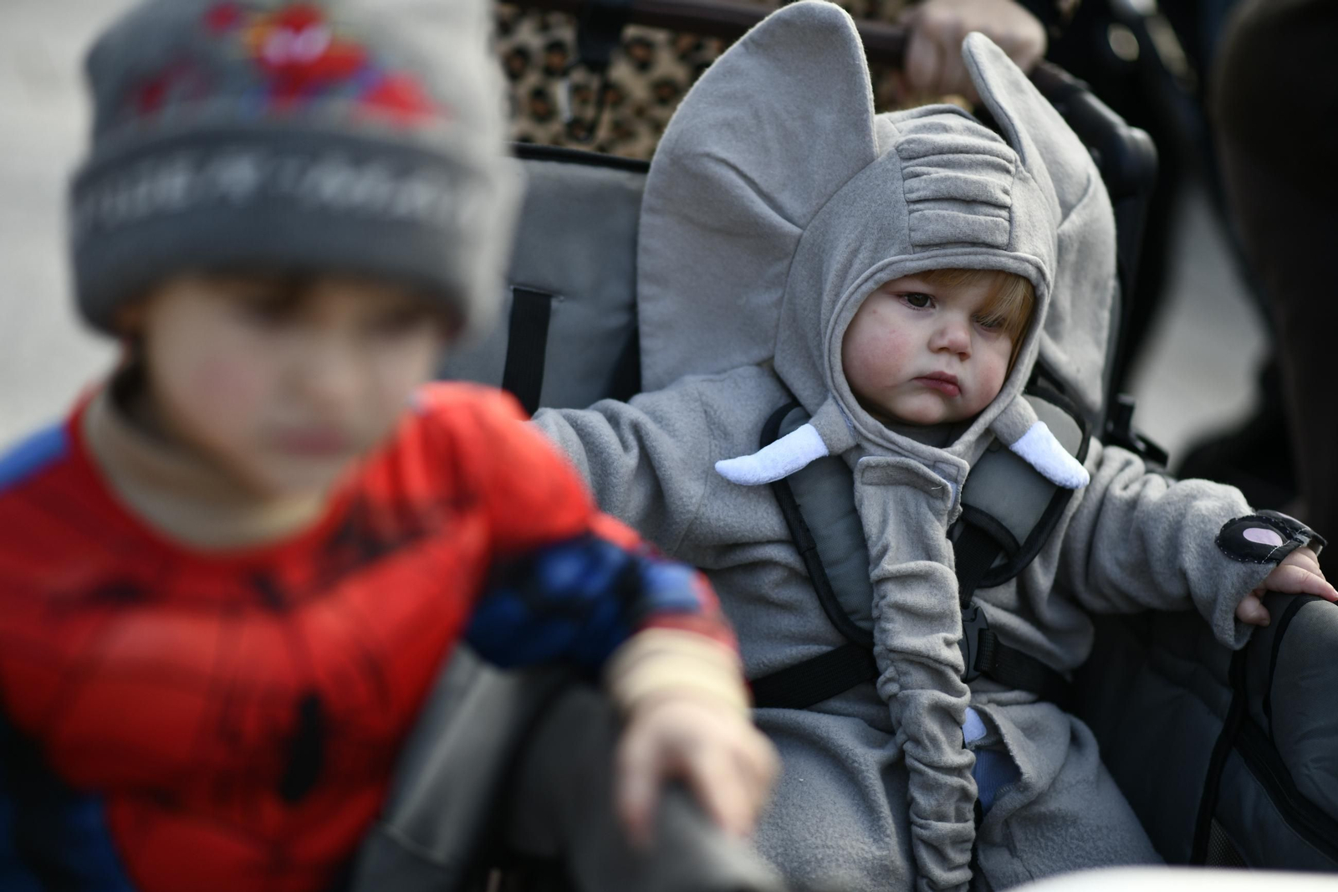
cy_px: 446
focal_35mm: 85
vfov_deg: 16.1
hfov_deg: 23.9
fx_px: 3158
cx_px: 669
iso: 200
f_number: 2
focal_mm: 85
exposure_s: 1/1600
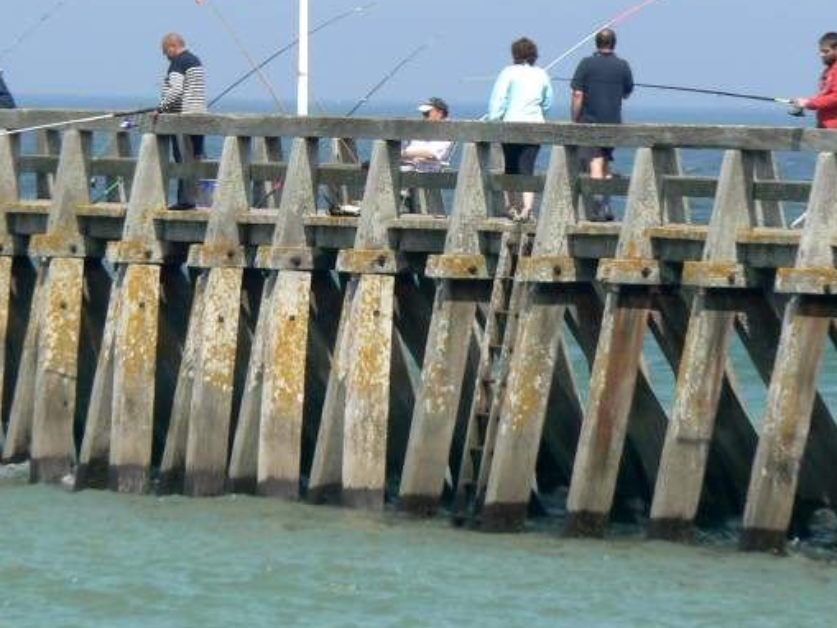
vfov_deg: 1.9
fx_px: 18478
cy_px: 139
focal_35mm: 764
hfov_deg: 2.6
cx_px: 409
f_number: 7.1
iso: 80
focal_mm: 72
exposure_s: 1/400
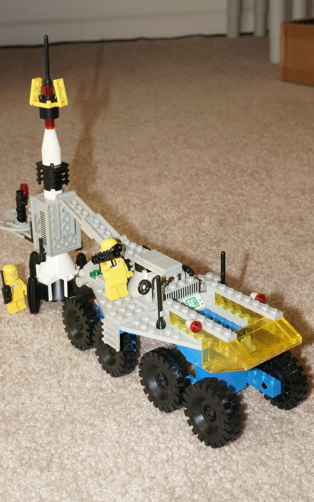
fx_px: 569
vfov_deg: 47.7
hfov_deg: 30.9
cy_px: 252
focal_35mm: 42
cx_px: 152
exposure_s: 1/60
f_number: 9
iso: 800
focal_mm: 27
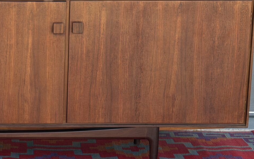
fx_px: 955
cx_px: -28
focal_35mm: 138
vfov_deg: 9.5
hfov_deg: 14.8
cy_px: 84
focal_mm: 6.76
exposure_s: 1/204
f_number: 1.78
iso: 50
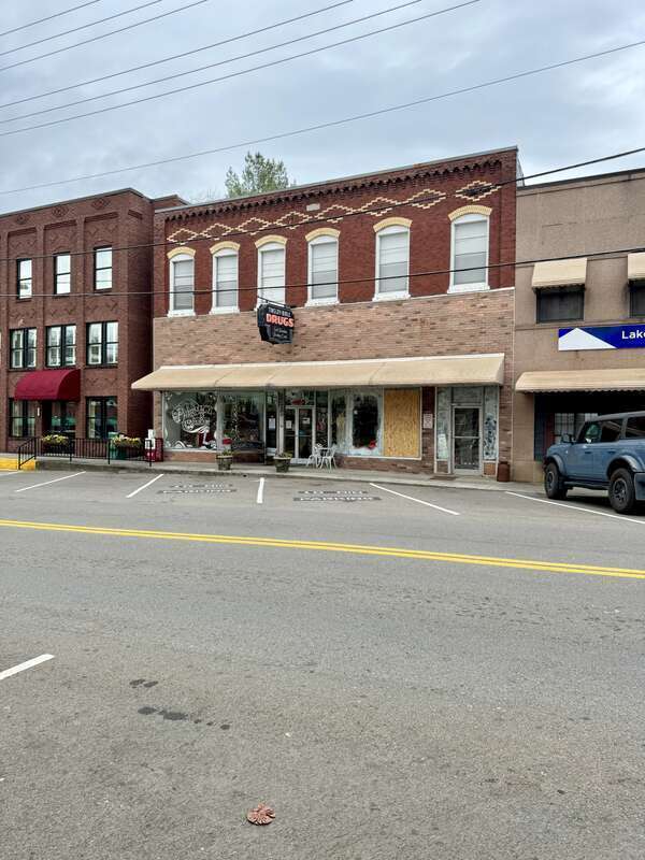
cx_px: 322
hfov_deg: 56.8
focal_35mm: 24
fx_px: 596
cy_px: 430
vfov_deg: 71.6
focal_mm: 6.86
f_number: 1.78
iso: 80
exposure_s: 1/464
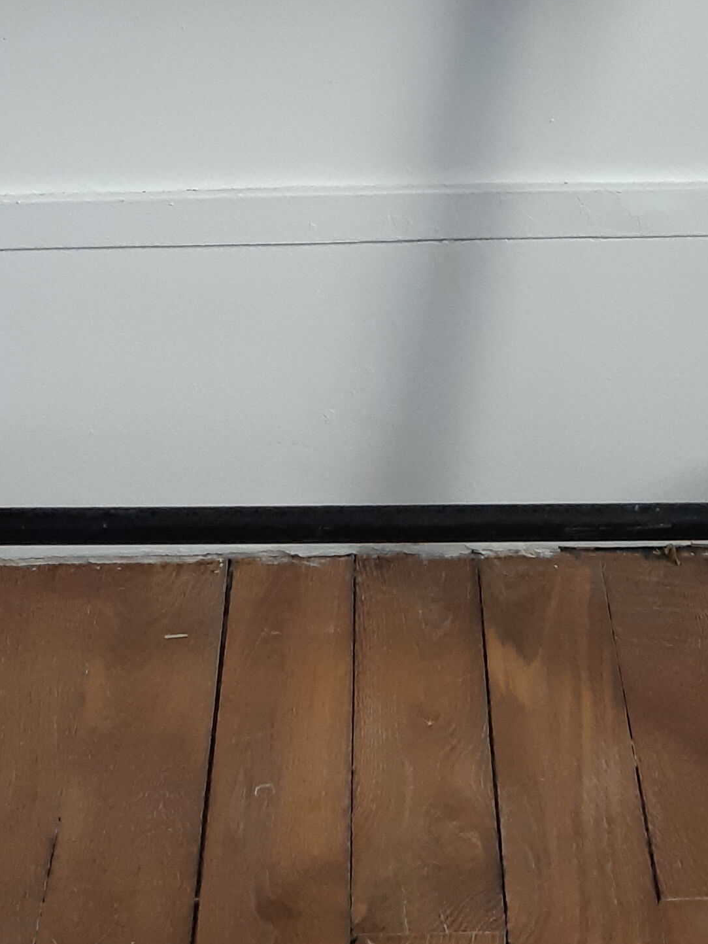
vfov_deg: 20.4
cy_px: -444
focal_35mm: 83
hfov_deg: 17.8
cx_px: 376
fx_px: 2262
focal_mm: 3.93
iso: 160
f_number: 1.7
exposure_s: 1/60
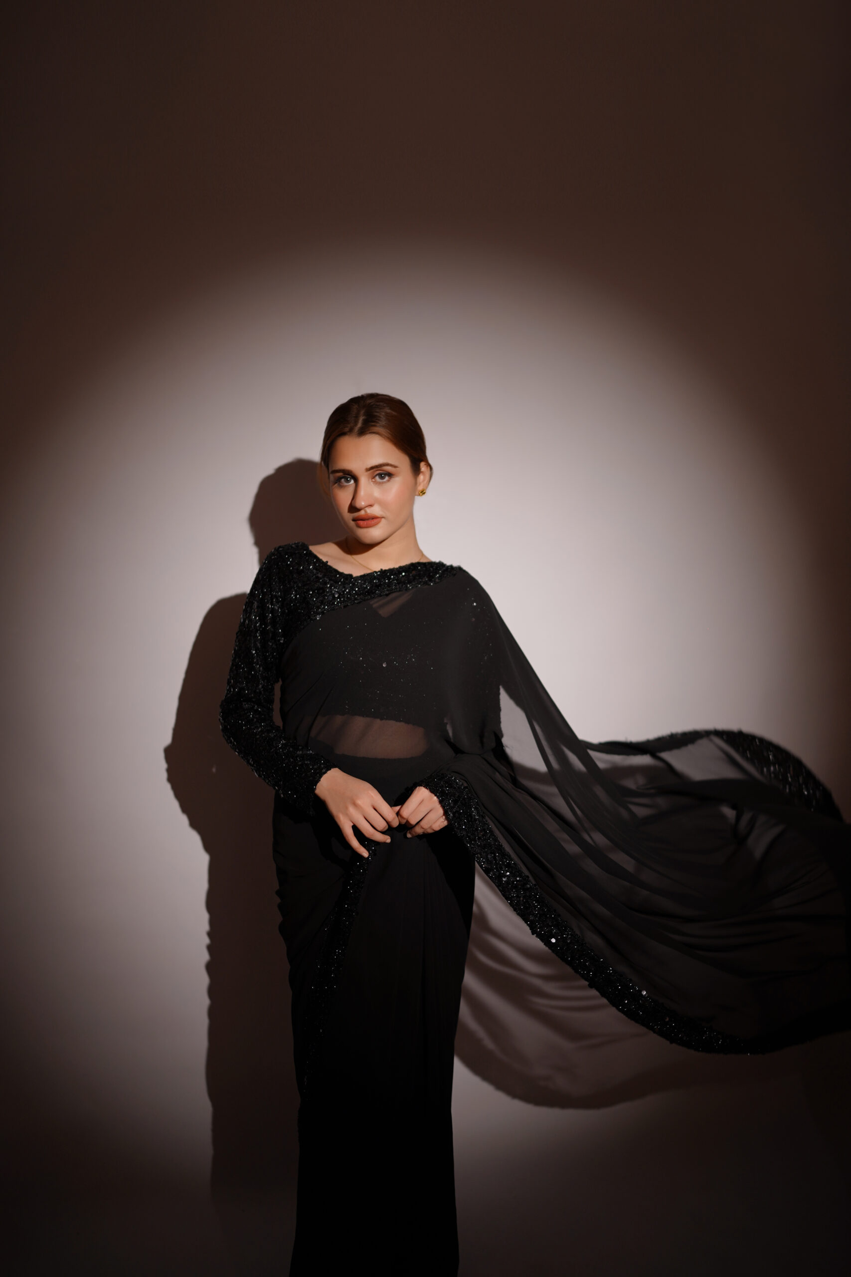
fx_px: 1241
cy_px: 638
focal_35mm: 35
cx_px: 426
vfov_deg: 54.4
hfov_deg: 37.9
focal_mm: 35
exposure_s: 1/250
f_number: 1.4
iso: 100
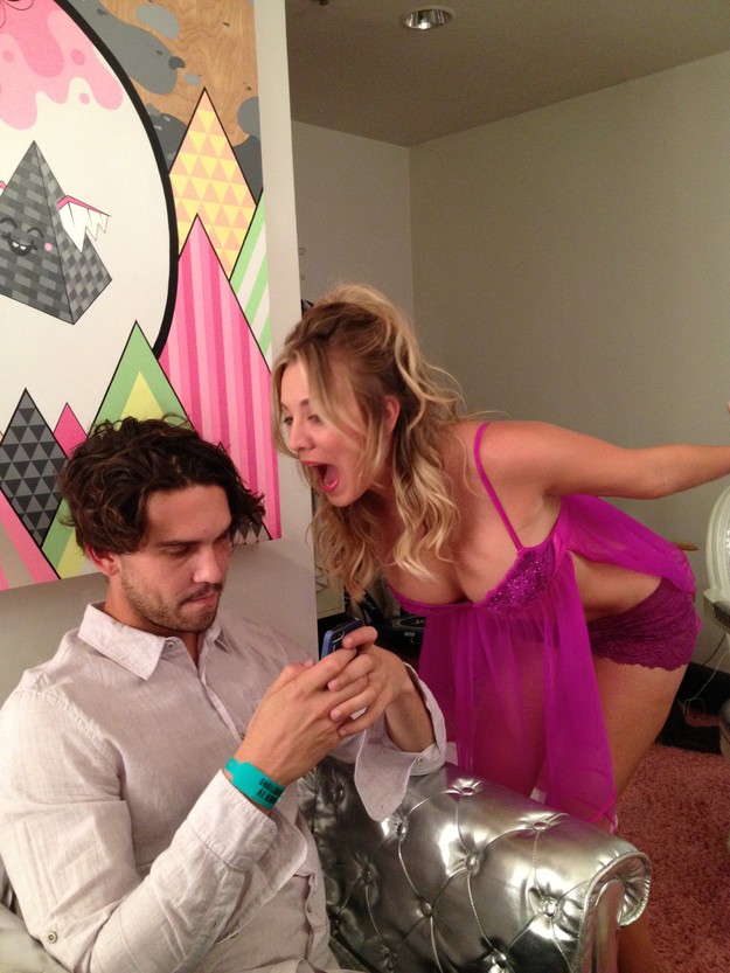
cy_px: 486
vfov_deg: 52.6
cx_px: 365
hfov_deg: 40.7
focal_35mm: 35
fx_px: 984
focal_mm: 4.28
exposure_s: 1/20
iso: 250
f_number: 2.4
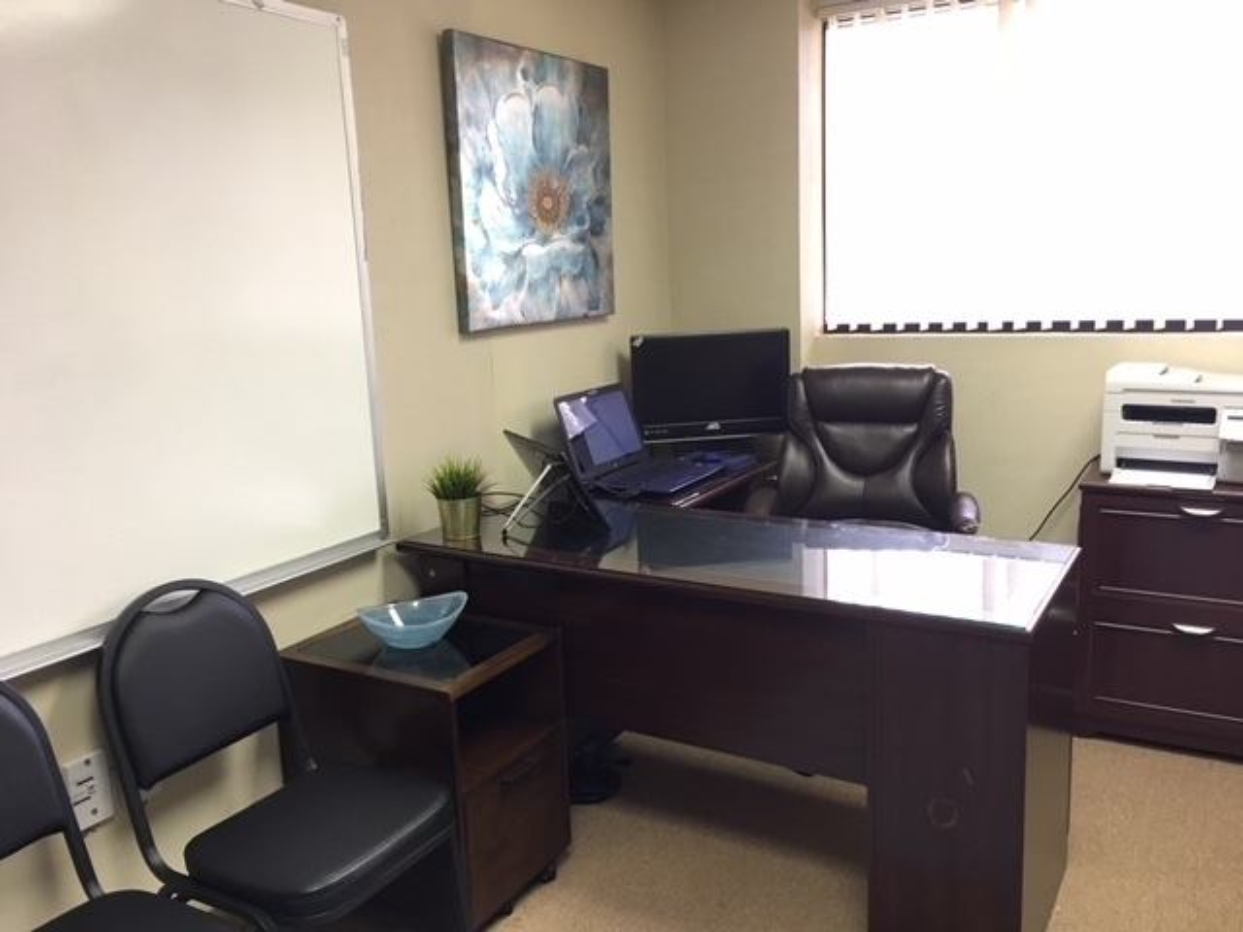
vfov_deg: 48.2
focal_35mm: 29
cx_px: 622
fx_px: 1041
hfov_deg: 61.7
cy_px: 466
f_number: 2.2
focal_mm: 4.15
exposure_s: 1/15
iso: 64
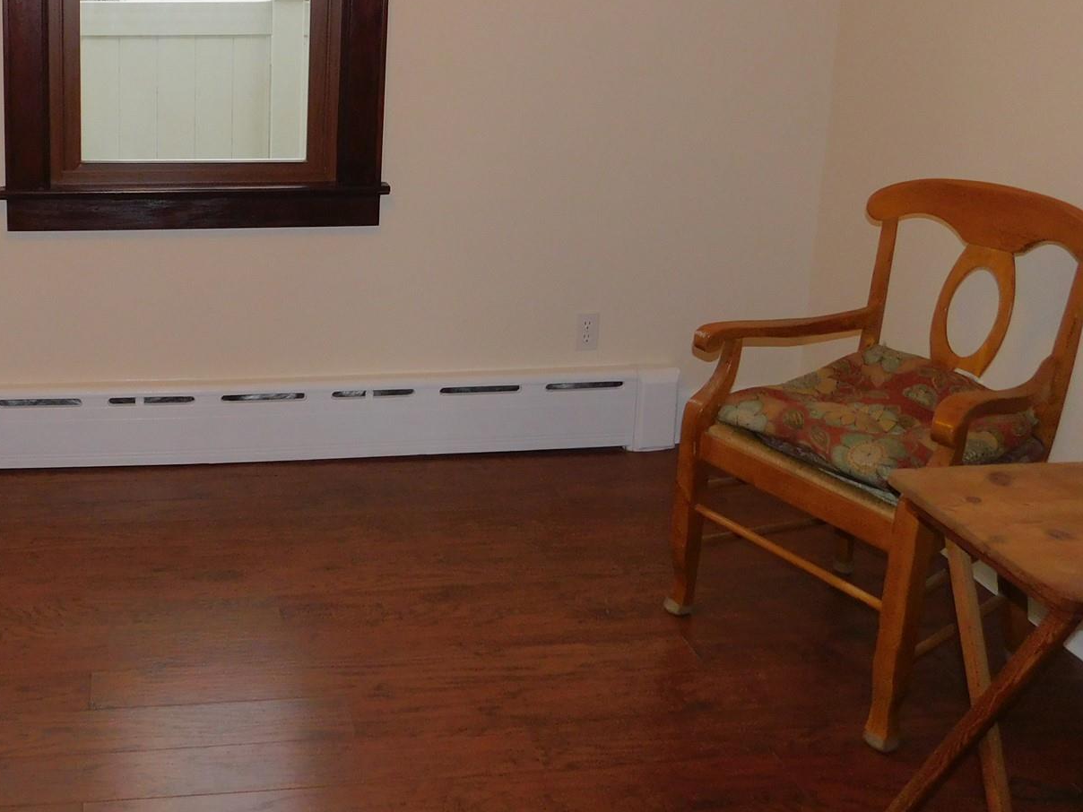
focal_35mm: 39
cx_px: 281
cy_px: 195
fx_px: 1220
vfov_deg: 35.9
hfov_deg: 46.3
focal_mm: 4
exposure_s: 1/30
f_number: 3
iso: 200
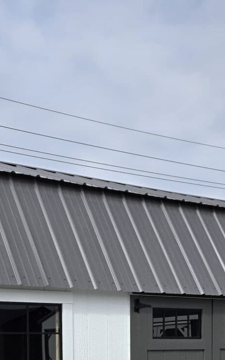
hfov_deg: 19.1
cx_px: 76
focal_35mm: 68
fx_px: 667
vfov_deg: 28.5
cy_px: 354
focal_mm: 5.4
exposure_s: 1/2828
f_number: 1.8
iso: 25
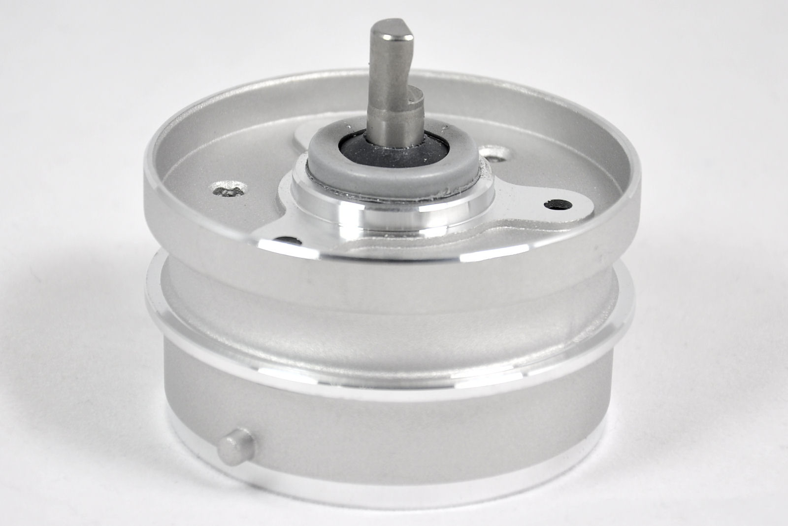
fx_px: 3448
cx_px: 394
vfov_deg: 8.7
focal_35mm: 158
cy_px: 263
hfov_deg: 13.0
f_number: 5.6
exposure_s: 1/125
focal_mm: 105
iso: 200
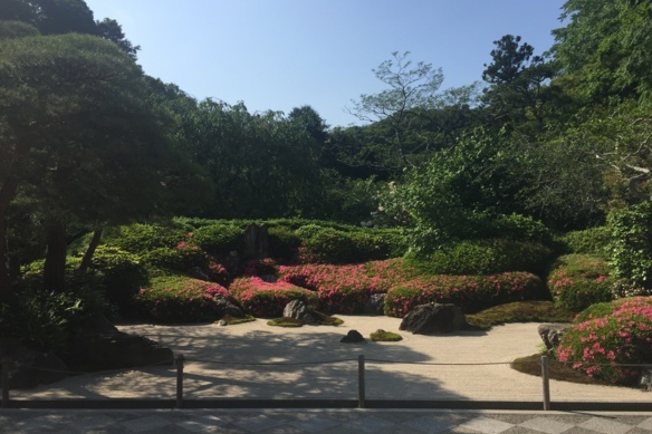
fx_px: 561
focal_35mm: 31
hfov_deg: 60.3
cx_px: 328
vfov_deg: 42.3
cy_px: 212
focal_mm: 4.15
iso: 32
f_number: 2.2
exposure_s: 1/1883
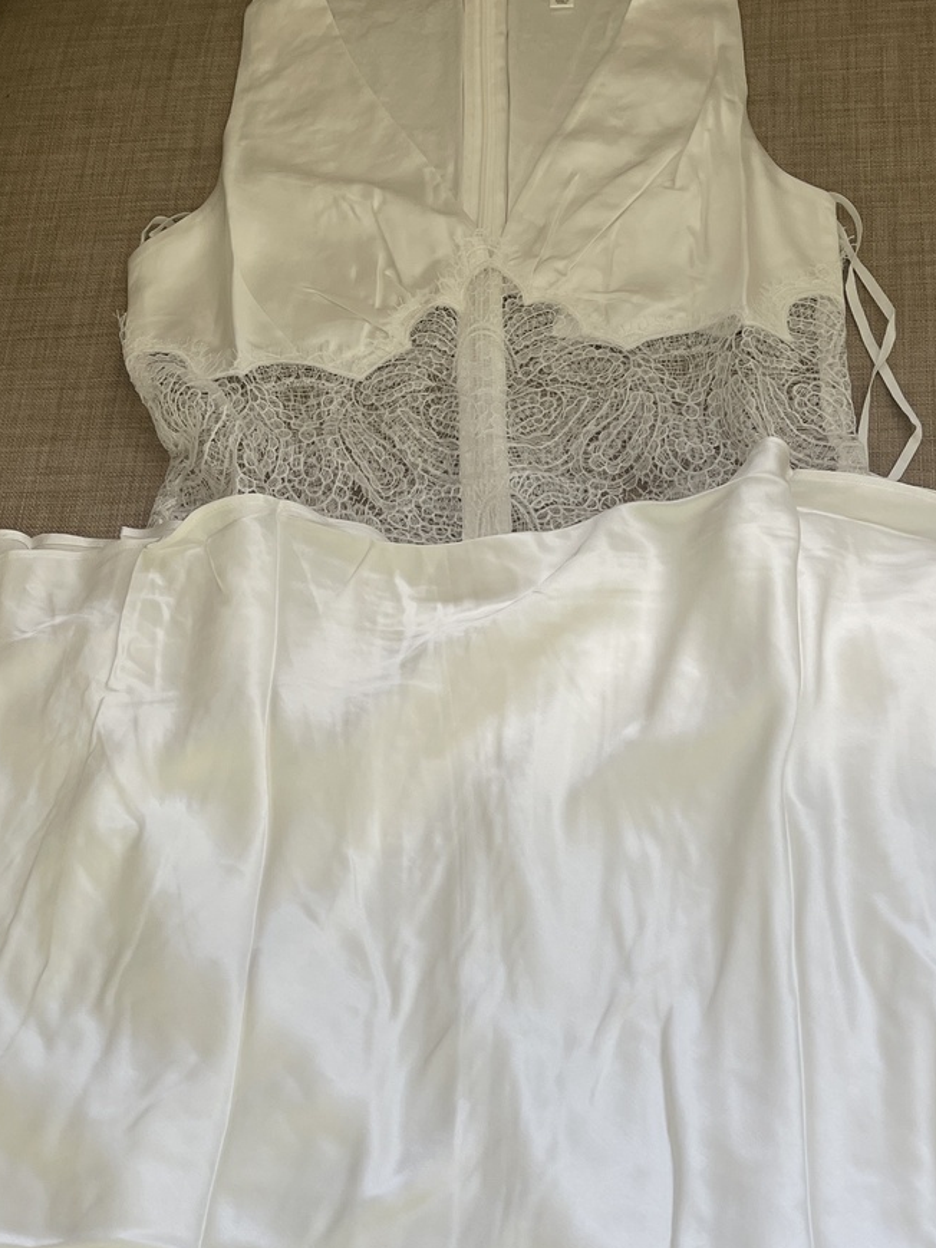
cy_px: 843
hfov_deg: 31.5
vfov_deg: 40.7
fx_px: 1659
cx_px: 475
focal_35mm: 46
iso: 80
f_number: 1.6
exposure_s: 1/121
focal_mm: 5.1
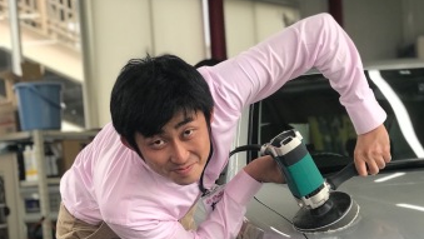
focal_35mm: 88
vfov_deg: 13.4
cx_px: 223
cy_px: 283
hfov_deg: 24.2
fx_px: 990
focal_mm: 6.6
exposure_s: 1/60
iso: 25
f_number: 2.8
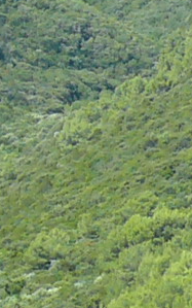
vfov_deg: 2.9
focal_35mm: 727
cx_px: 453
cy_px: 339
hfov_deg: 1.8
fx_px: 6084
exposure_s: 1/160
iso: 100
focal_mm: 15.2
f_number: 4
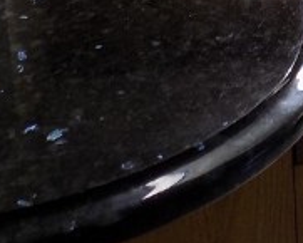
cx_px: 561
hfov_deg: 13.5
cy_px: -260
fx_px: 1140
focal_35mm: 127
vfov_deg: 11.0
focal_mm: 4
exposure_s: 1/30
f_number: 3.1
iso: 125
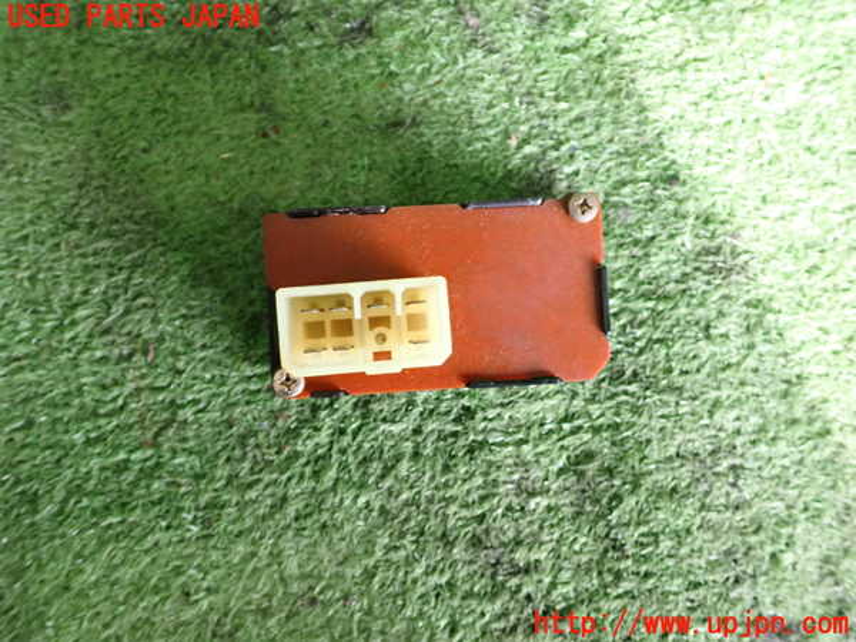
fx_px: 742
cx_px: 428
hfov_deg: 60.0
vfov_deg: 46.8
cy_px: 321
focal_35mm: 30
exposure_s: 1/30
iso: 250
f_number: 2.3
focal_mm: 5.4
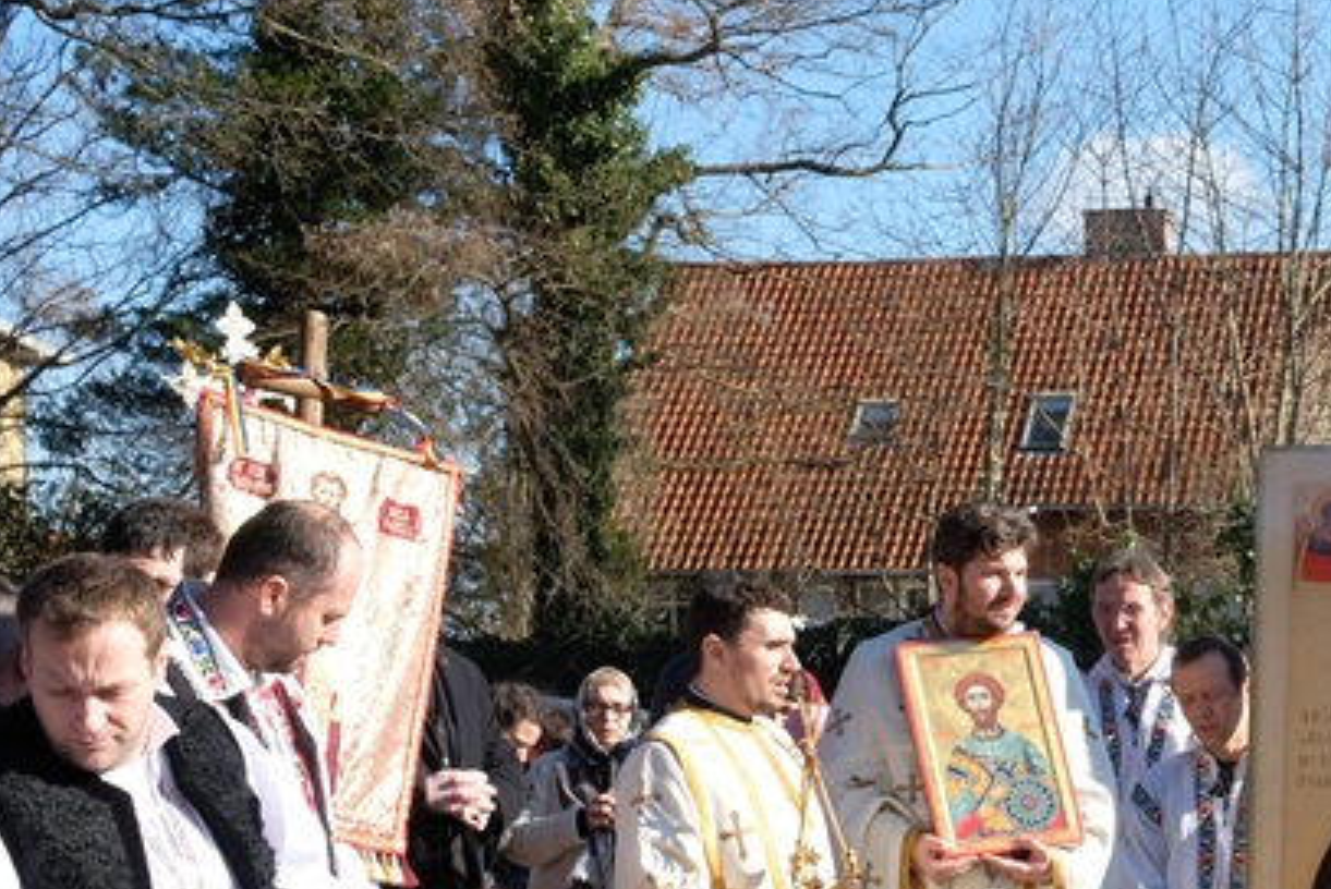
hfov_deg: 22.1
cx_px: 1396
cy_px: 881
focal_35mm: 88
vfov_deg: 15.3
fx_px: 3256
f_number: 9
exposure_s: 1/170
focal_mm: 23
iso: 200
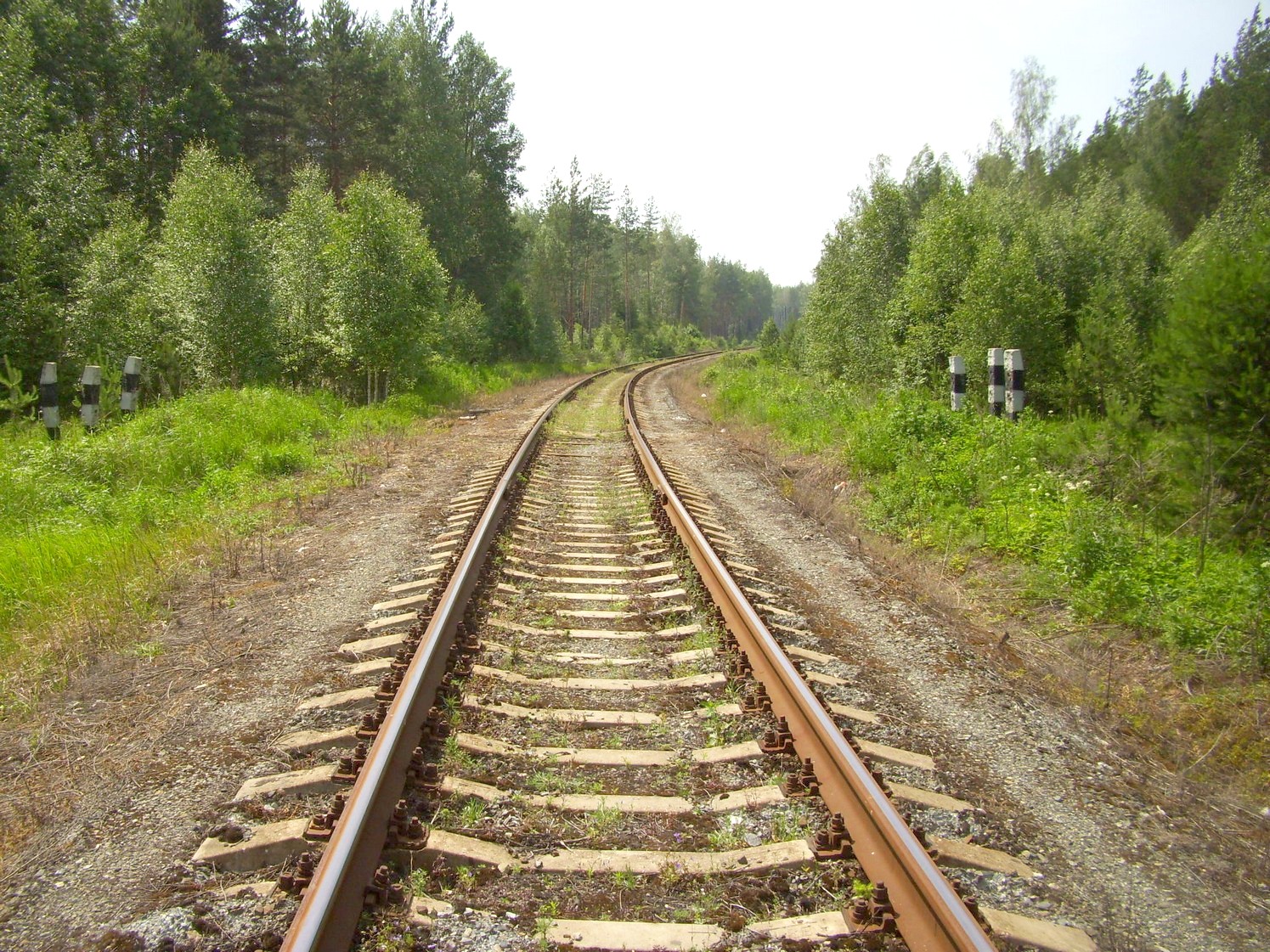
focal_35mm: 34
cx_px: 635
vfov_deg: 41.8
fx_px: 1247
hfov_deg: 54.0
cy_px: 476
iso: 80
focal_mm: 5.7
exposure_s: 1/250
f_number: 5.6
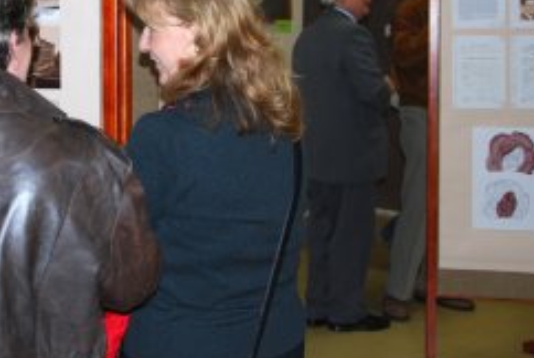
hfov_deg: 26.5
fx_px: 1114
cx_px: 113
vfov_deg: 17.9
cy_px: 33
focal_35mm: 75
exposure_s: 1/60
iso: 200
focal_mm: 22
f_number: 3.8
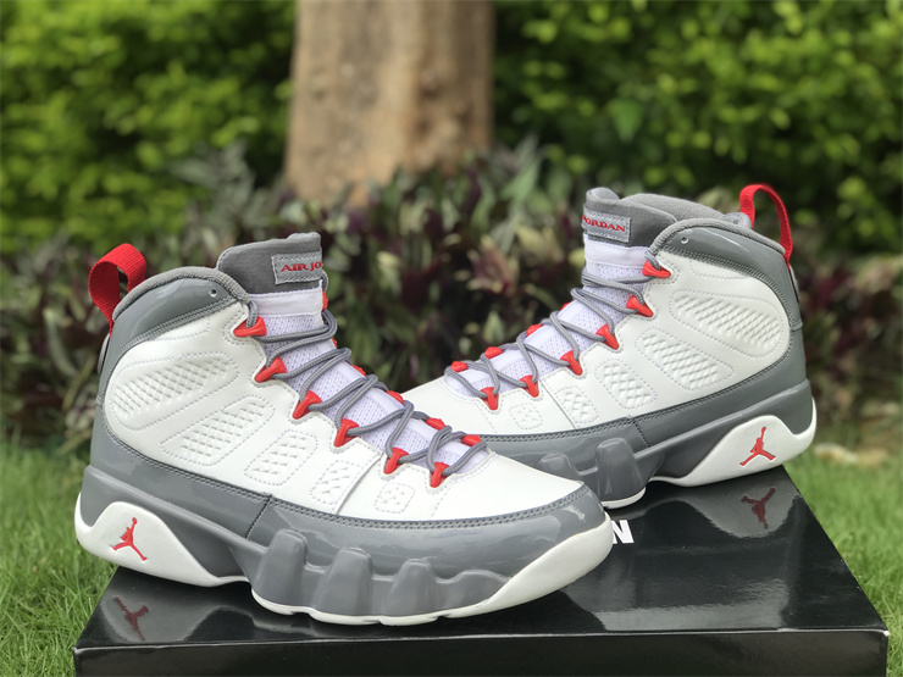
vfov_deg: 25.7
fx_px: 1487
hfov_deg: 33.8
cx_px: 452
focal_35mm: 57
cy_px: 338
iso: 20
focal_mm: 6.6
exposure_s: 1/155
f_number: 2.8
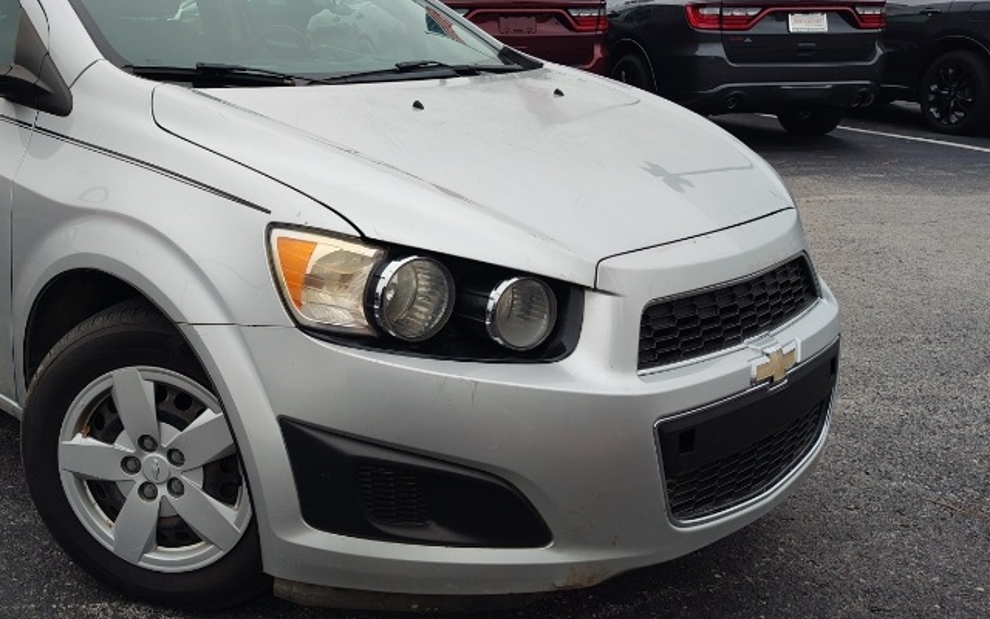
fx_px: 1052
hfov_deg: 48.9
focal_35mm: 39
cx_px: 278
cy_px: 220
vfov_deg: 32.6
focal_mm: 5.56
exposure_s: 1/890
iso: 100
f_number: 1.8
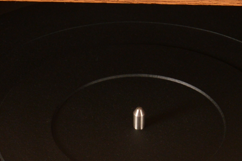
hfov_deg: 10.5
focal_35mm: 196
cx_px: 188
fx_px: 1316
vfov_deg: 6.9
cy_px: 222
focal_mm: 28
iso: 200
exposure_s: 1/160
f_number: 6.3
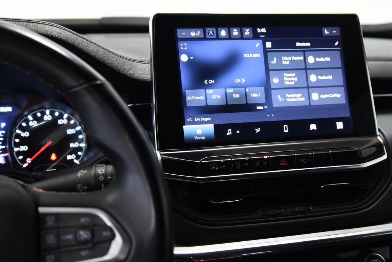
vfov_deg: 23.4
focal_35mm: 58
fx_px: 632
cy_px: 131
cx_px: 196
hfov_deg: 34.5
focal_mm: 58
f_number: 5
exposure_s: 1/20
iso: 1250
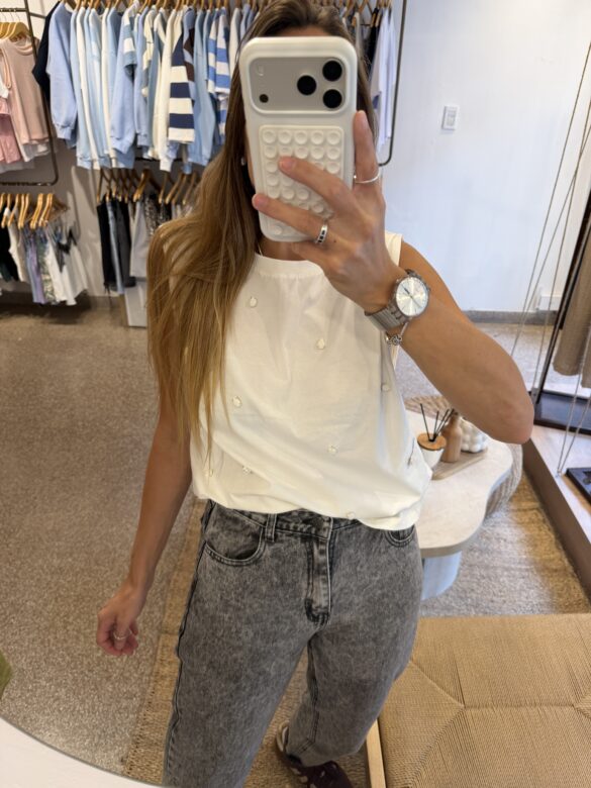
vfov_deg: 71.6
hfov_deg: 56.8
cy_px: 394
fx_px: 546
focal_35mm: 24
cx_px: 296
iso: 100
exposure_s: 1/100
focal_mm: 6.76
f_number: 1.78
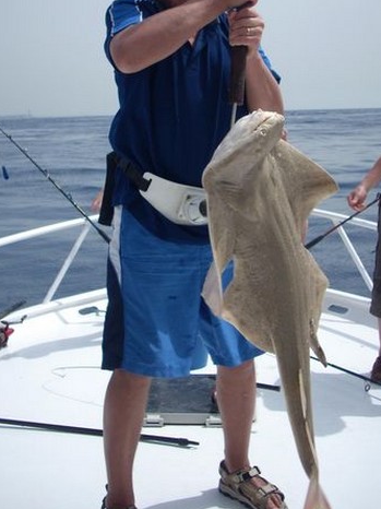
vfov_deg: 37.8
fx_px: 734
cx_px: 217
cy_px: 176
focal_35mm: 50
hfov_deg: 29.0
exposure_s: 1/439
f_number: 5.6
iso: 64
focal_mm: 6.2
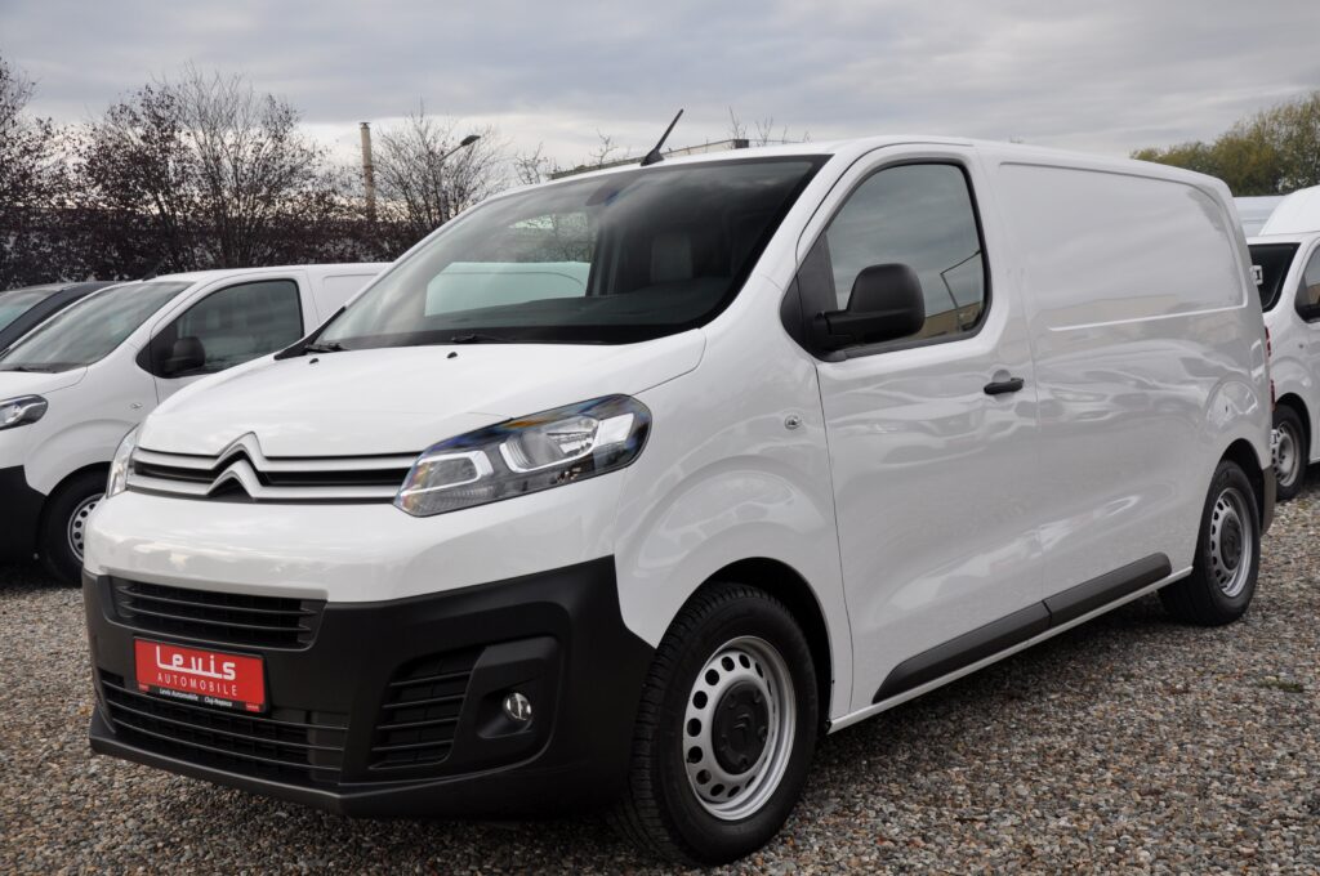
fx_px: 1428
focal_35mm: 39
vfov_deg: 34.1
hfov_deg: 49.6
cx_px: 660
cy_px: 438
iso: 500
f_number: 8
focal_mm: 26
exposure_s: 1/250
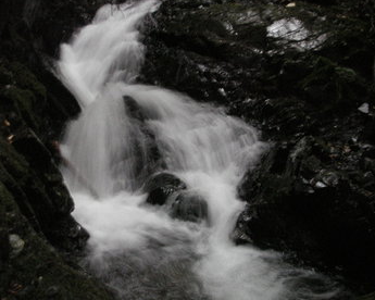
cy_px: 141
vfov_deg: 34.9
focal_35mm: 43
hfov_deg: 42.8
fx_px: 477
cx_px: 165
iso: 200
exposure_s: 1/4
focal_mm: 6.3
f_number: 3.3
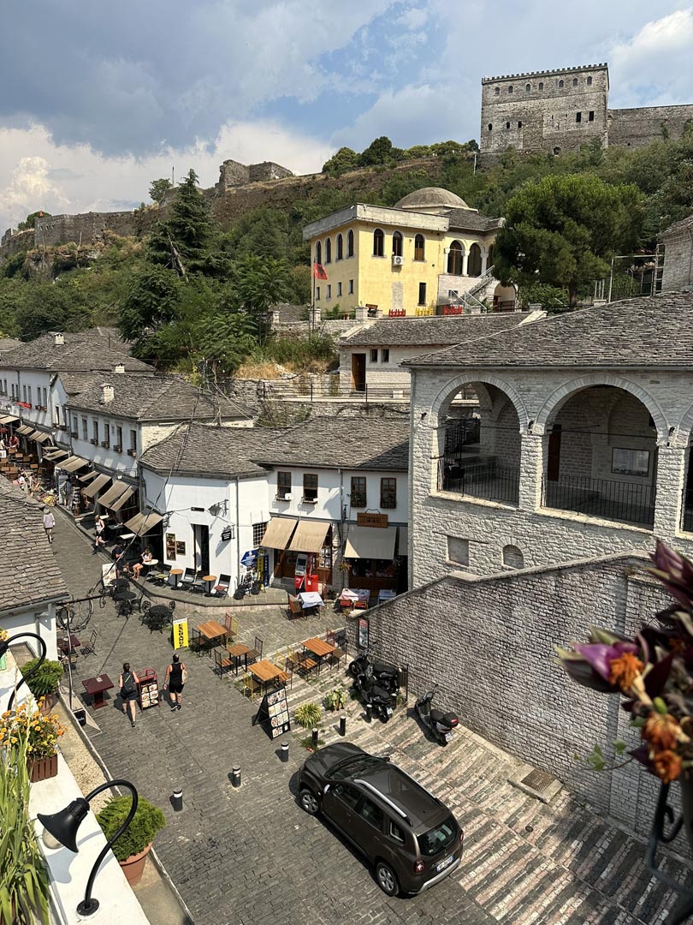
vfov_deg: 71.6
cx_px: 346
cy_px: 462
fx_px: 641
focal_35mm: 24
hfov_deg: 56.8
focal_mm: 6.86
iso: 80
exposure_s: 1/5848
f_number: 1.78
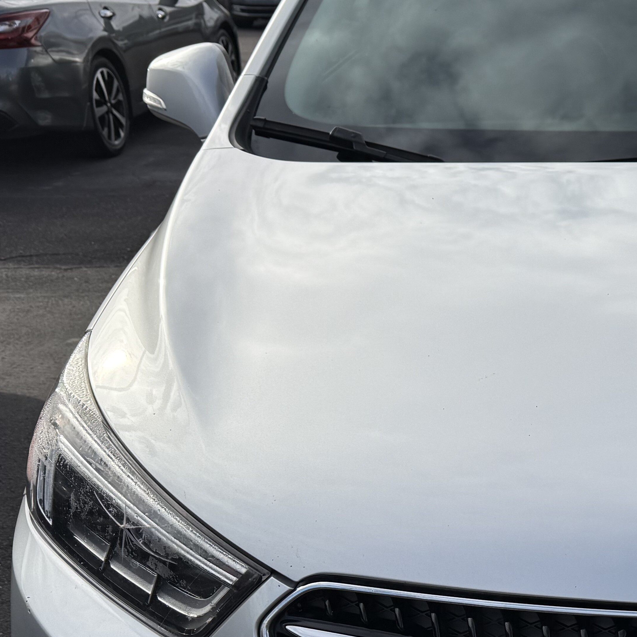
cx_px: 659
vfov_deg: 30.2
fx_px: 1166
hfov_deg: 28.4
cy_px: 451
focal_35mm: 56
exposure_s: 1/4673
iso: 80
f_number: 1.78
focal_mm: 6.76
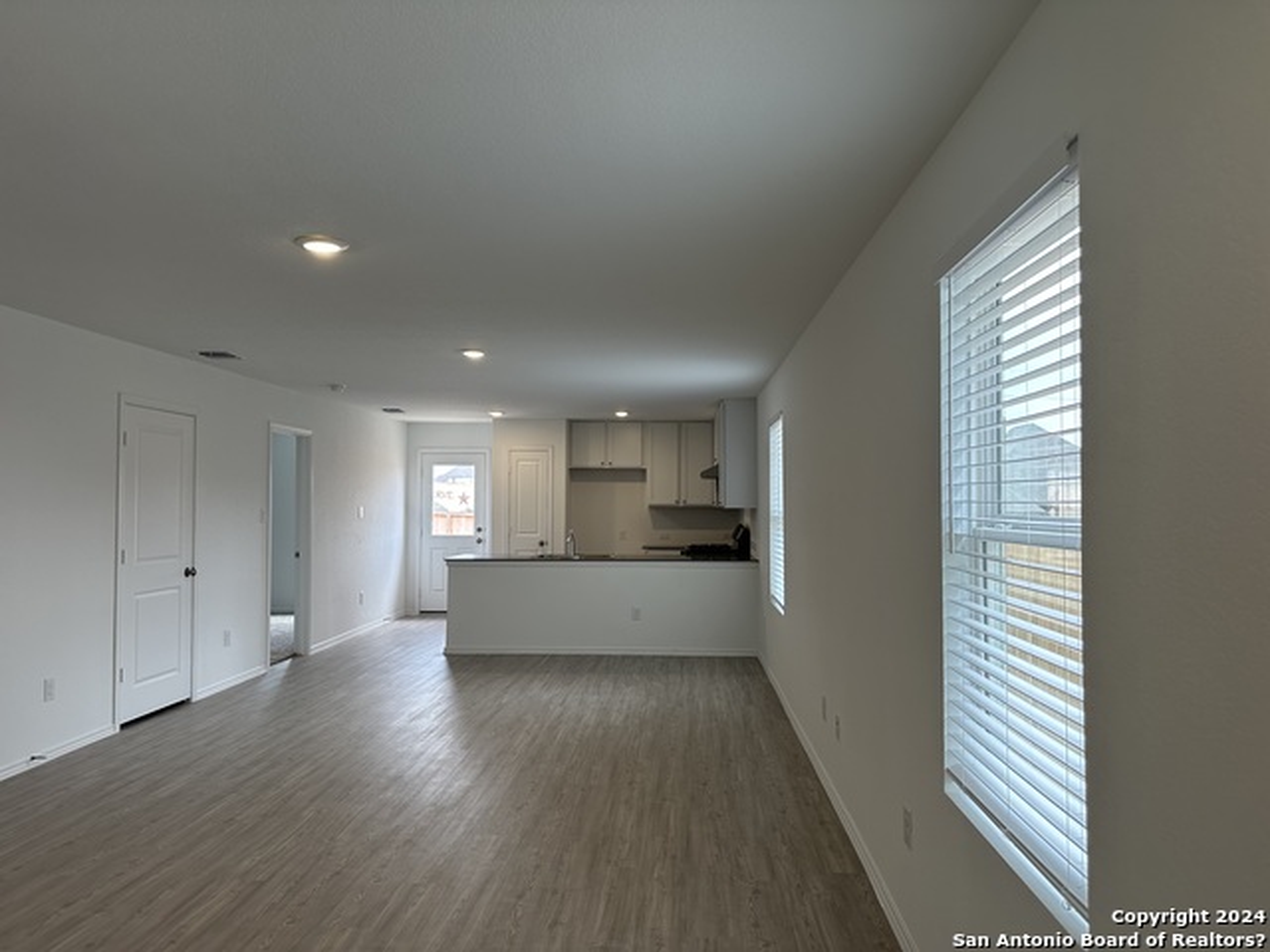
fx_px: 881
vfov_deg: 56.8
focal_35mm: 24
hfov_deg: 71.6
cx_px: 635
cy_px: 476
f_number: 1.78
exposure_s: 1/166
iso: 100
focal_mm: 6.86
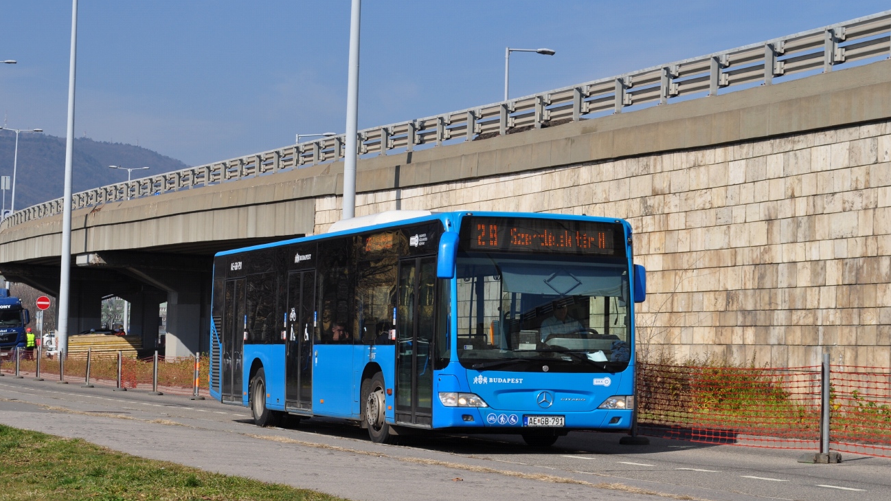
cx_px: 446
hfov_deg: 24.6
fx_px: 2044
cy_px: 294
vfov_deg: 14.0
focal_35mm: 87
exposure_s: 1/400
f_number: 11
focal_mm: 55
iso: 200
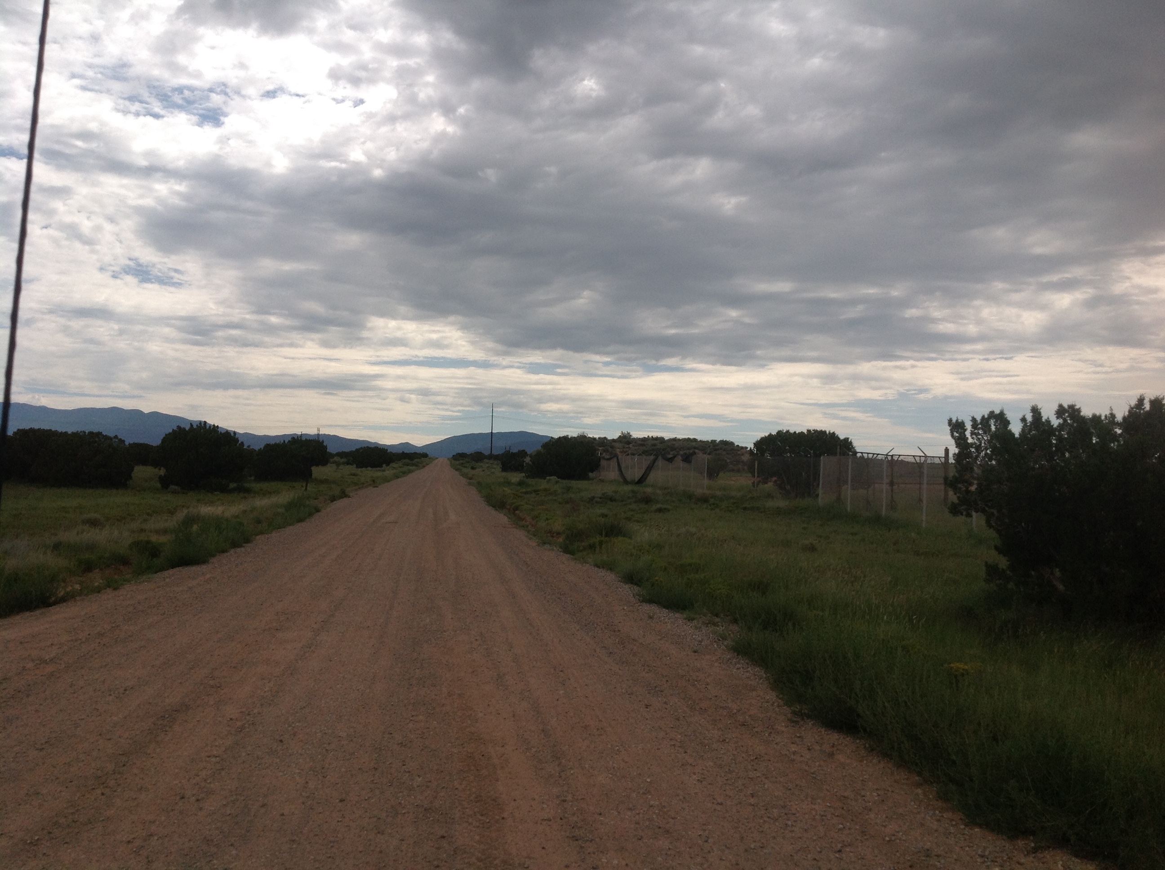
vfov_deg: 40.6
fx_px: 1176
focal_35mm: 35
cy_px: 435
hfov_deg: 52.7
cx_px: 582
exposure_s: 1/3030
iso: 50
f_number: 2.4
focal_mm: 4.28
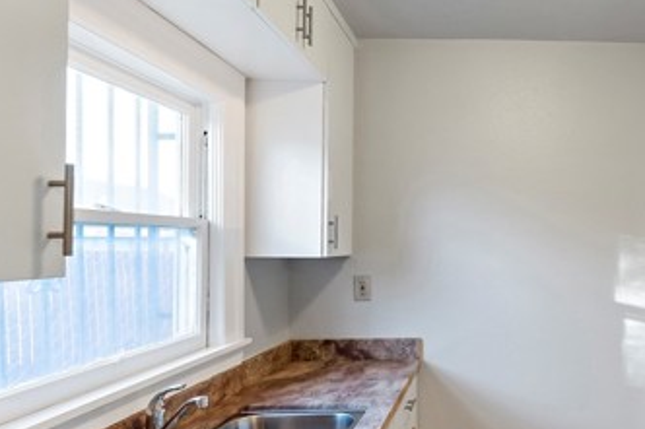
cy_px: 259
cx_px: 505
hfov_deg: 62.4
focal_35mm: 27
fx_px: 483
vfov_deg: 47.6
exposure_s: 1/160
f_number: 4
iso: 800
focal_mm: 14
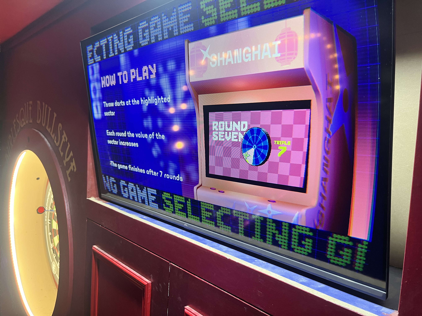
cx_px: 211
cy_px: 158
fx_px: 317
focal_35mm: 26
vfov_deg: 53.1
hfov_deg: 67.3
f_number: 1.6
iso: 125
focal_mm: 5.1
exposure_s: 1/50
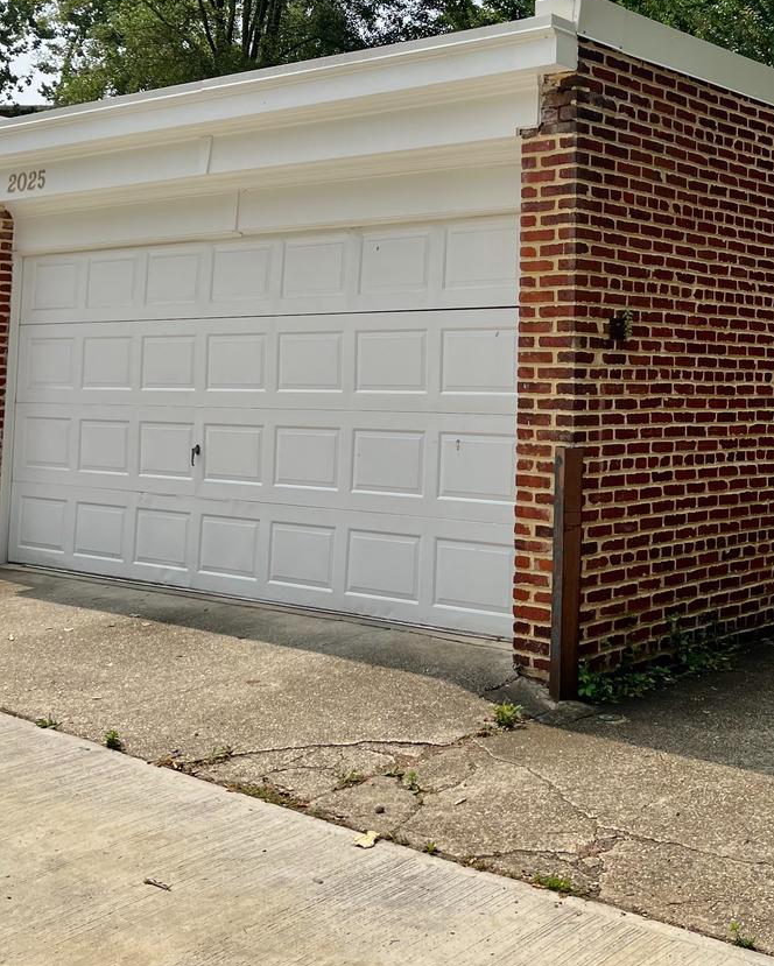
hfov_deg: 31.7
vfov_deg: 38.5
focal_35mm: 47
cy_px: 244
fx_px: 1345
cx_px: 540
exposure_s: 1/7463
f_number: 1.5
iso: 50
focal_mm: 5.7
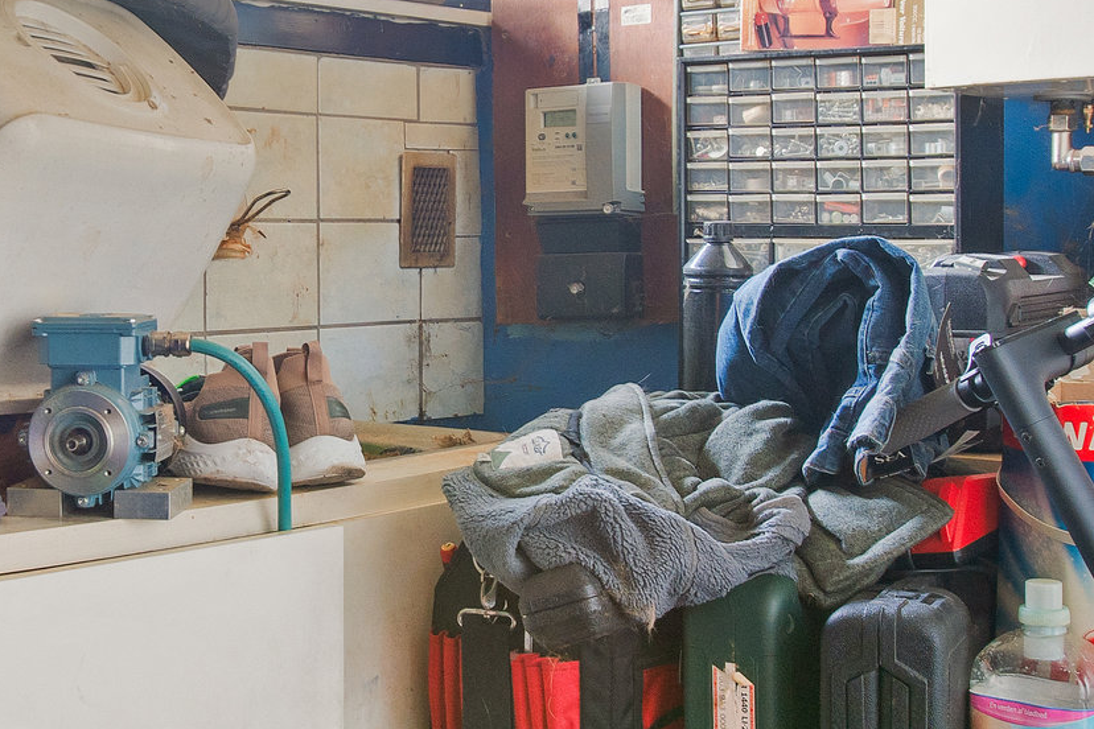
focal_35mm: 58
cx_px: 328
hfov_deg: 34.0
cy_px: 308
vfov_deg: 23.4
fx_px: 1762
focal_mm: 16
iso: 200
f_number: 8
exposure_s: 4
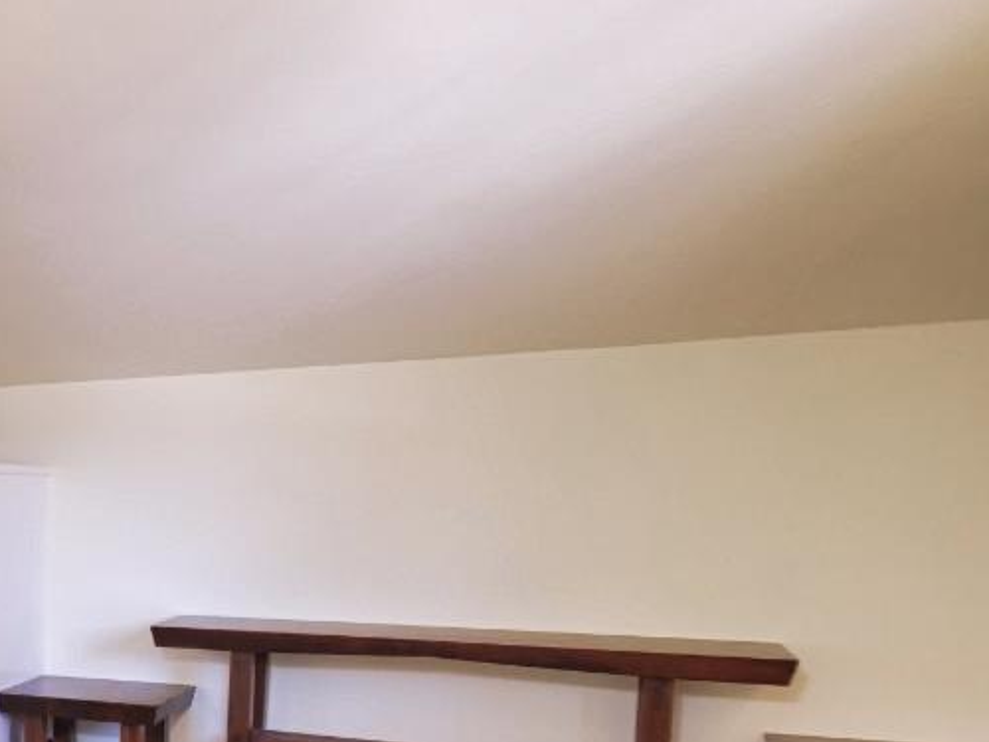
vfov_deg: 33.4
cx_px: -487
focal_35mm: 42
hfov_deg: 28.8
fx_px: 1200
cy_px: 589
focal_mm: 7
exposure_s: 1/160
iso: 800
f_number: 2.8
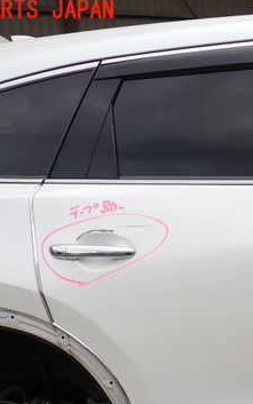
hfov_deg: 23.1
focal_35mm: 54
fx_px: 595
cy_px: 254
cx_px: 250
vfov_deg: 37.3
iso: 100
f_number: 3.2
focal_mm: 5.4
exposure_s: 1/400
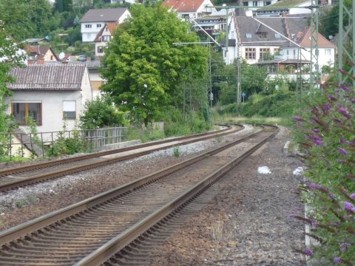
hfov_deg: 10.8
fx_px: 1877
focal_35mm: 183
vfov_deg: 8.1
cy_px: 133
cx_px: 178
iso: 100
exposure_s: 1/80
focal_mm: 18.6
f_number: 5.8
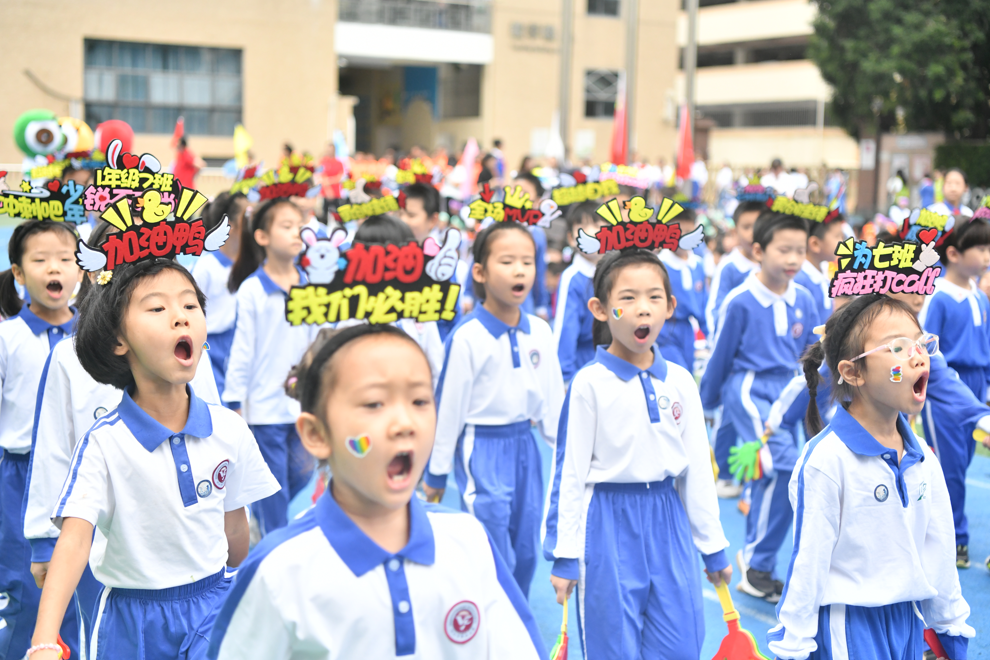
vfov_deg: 27.5
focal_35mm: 49
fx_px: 1347
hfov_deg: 40.3
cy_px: 329
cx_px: 487
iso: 1600
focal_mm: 48
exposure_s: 1/4000
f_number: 2.8
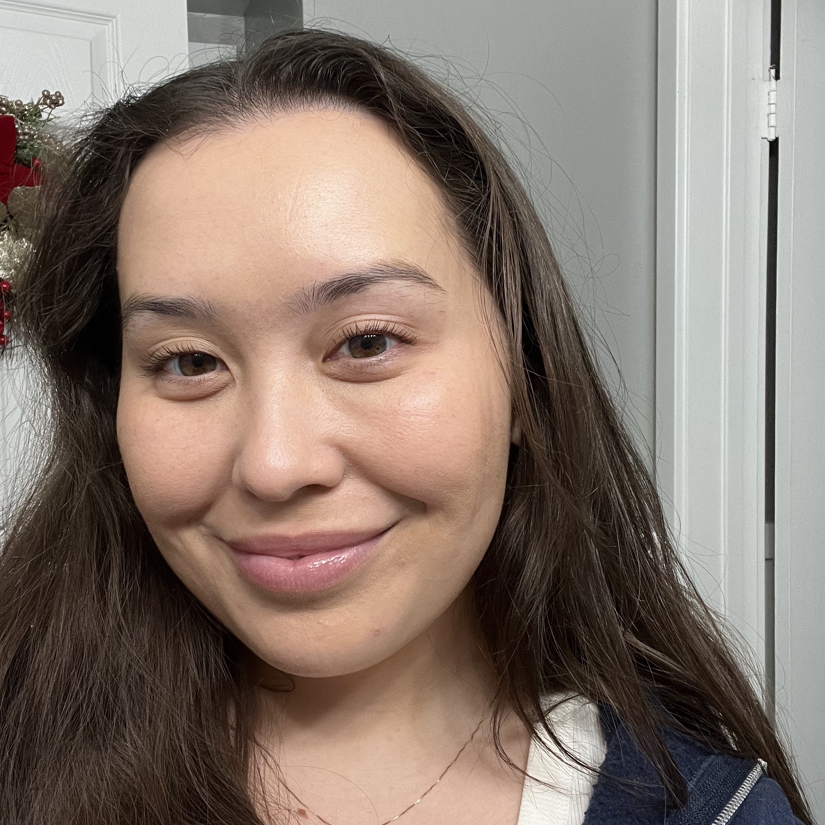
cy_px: 407
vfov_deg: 46.0
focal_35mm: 36
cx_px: 408
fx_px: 971
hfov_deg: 46.0
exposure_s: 1/60
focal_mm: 2.71
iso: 125
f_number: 2.2
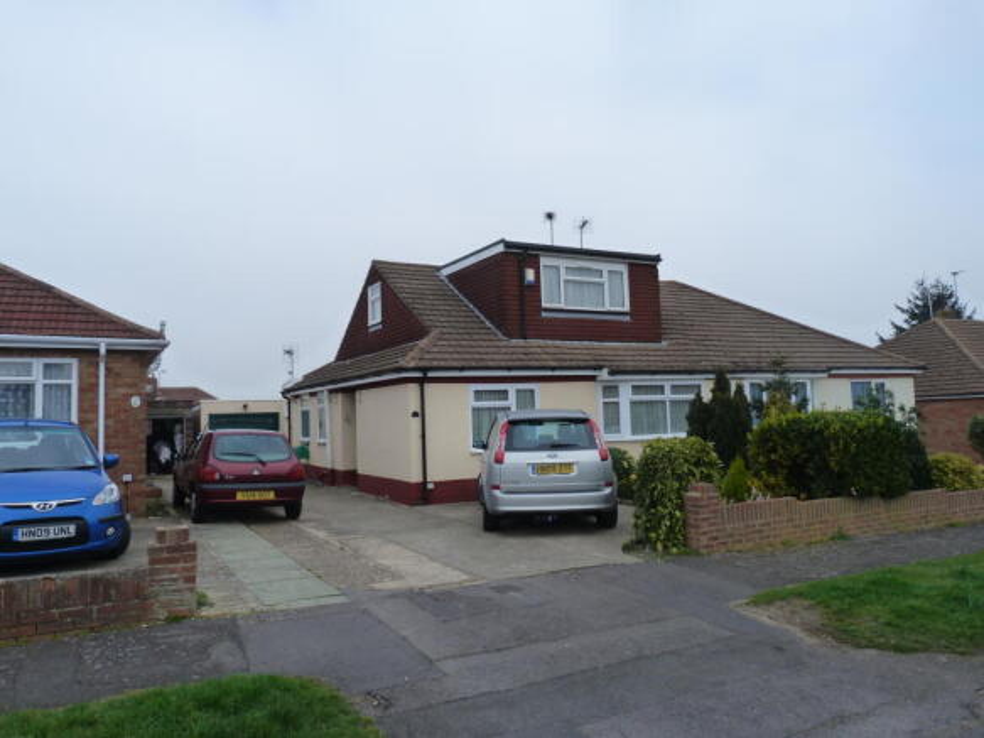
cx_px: 492
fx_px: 711
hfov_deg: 69.4
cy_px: 369
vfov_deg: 54.9
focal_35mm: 25
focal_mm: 4.5
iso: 125
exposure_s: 1/250
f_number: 5.6
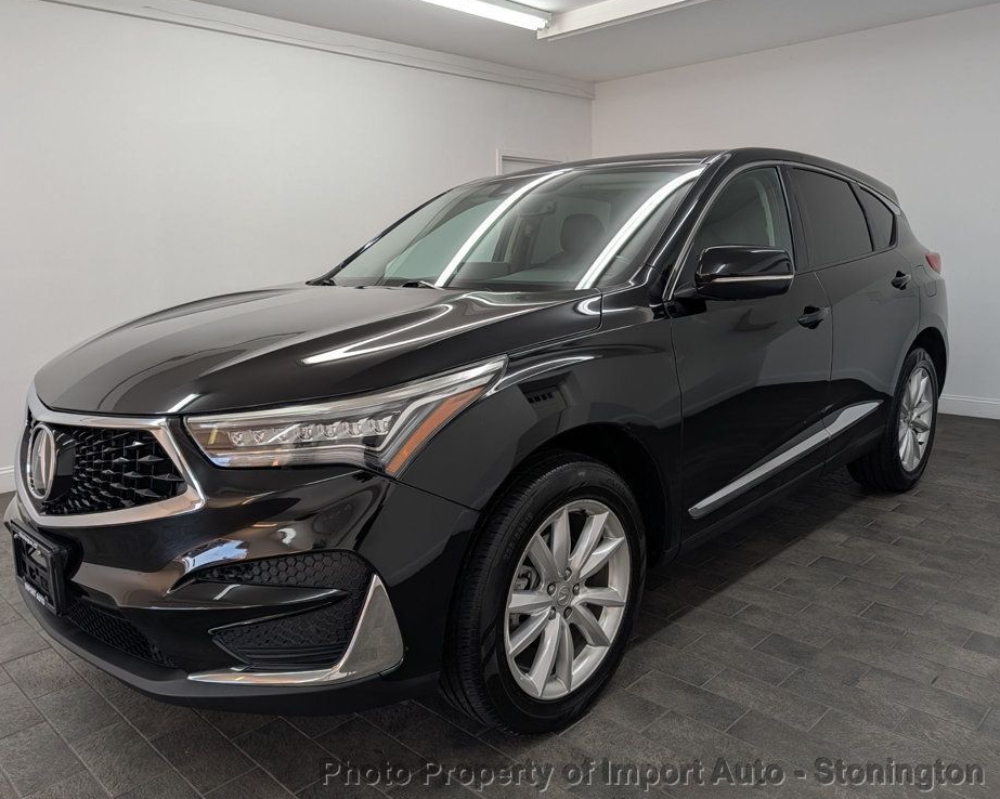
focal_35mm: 26
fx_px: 769
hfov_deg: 66.0
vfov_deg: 54.9
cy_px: 393
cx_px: 486
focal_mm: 6.9
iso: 36
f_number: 1.68
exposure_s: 1/60
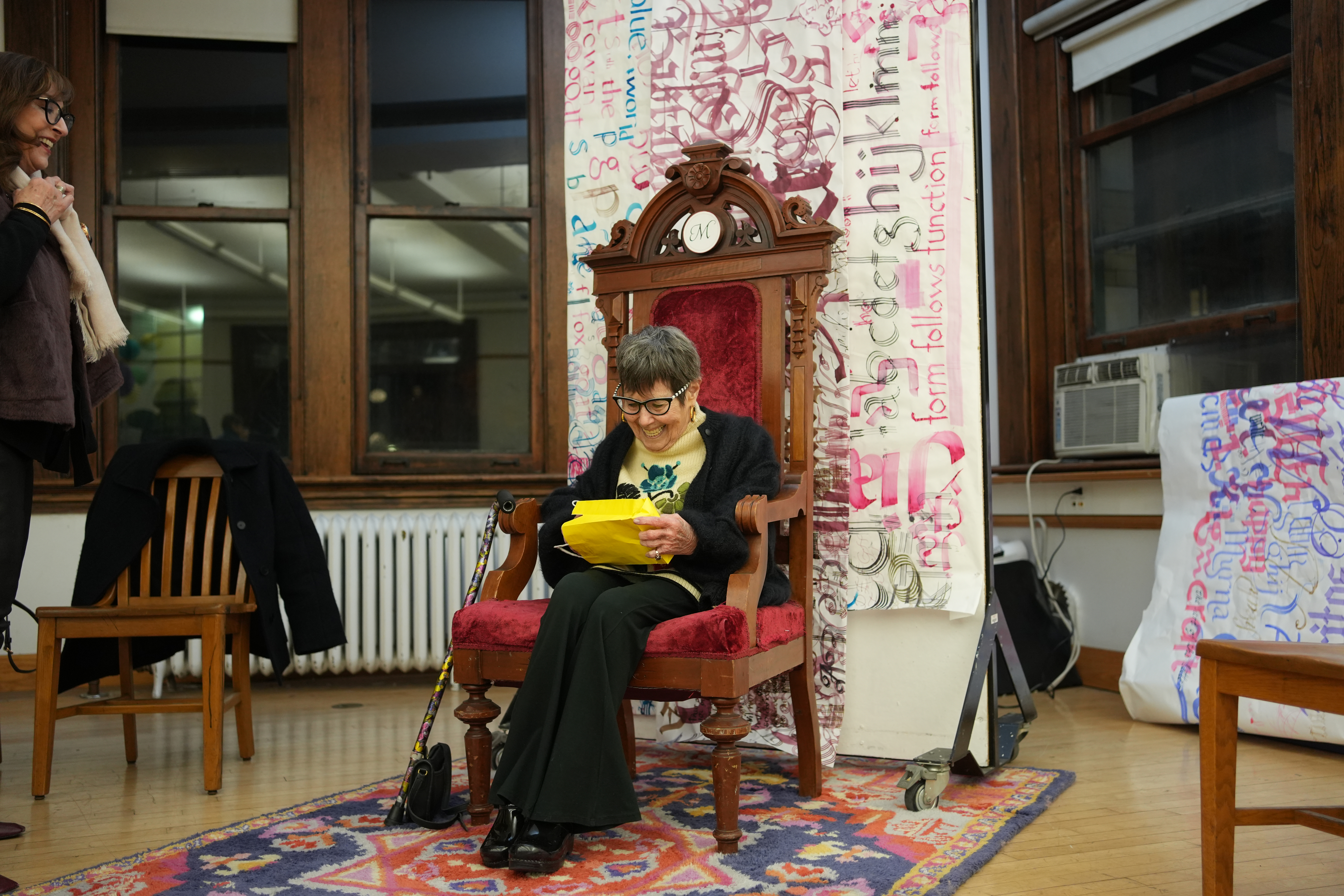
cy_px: 448
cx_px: 672
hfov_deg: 54.4
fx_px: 1307
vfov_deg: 37.9
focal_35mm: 35
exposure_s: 1/160
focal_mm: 35
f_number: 2.8
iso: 1600
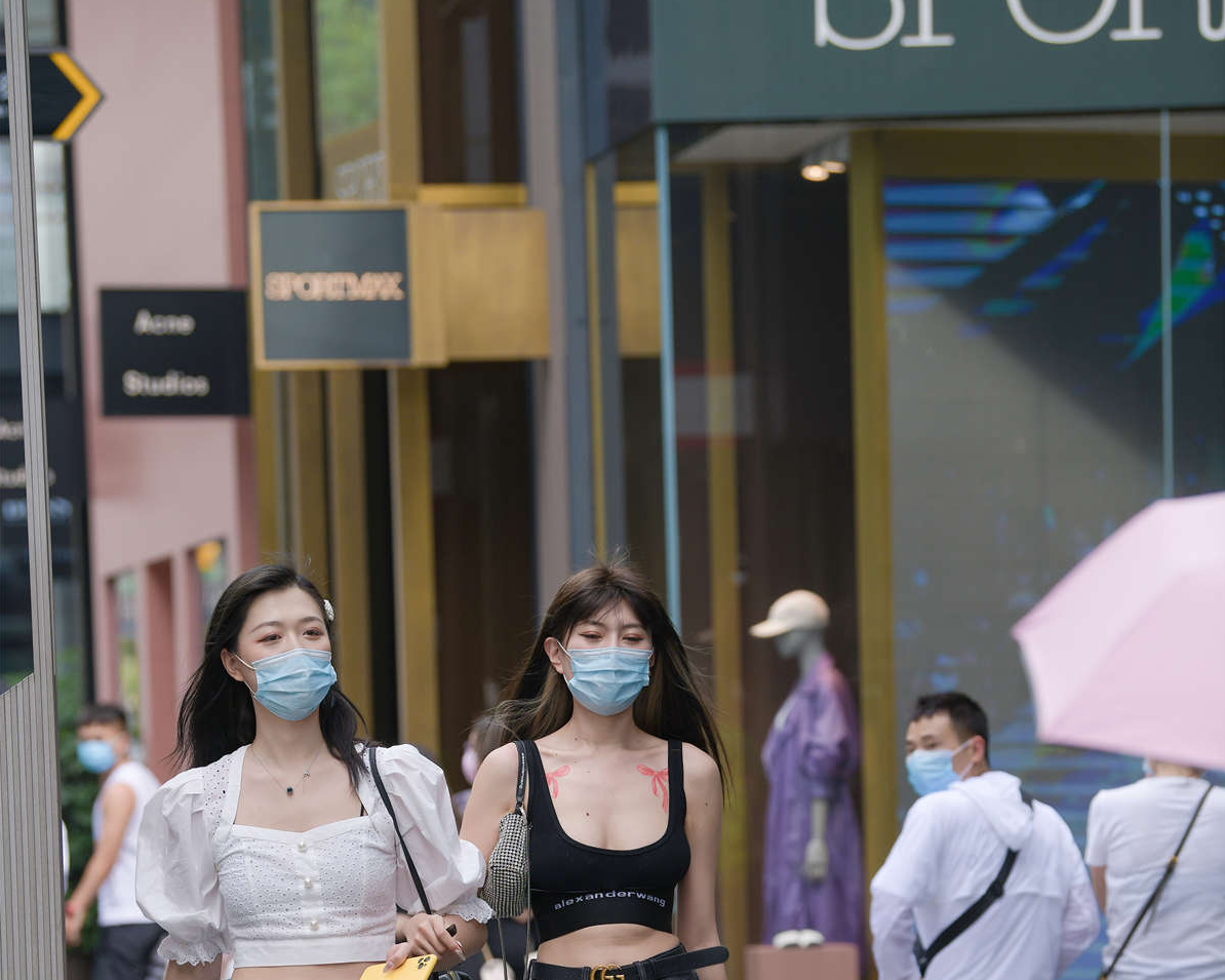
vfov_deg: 8.4
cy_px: 901
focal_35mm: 184
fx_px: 6670
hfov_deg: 10.5
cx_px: 615
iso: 160
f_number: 4
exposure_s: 1/800
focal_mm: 130
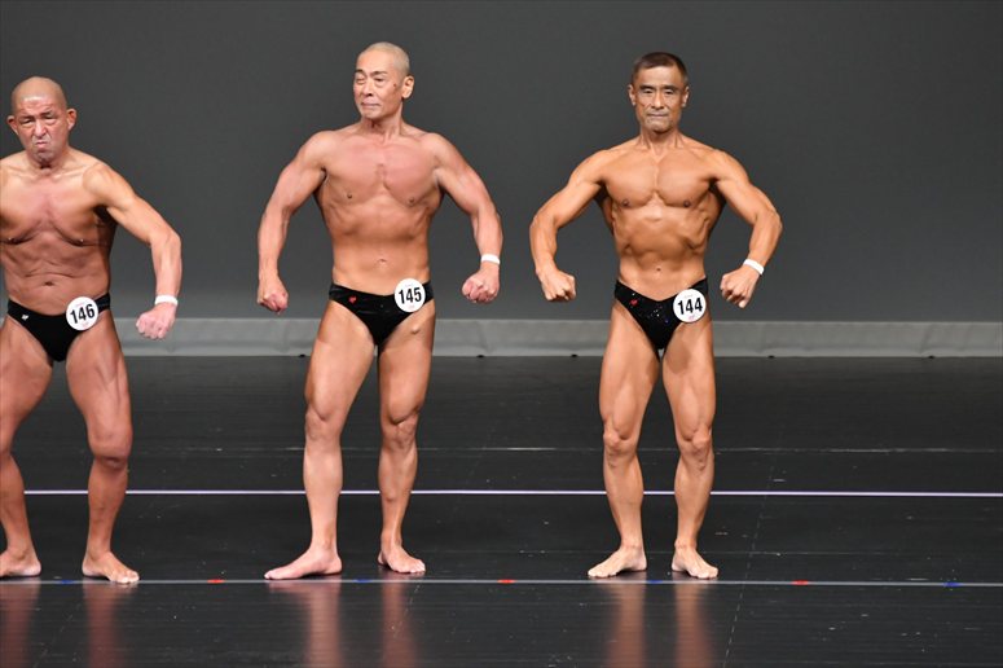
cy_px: 334
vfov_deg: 4.0
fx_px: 9608
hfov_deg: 6.0
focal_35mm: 345
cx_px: 502
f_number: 5.6
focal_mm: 230
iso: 4000
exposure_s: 1/400
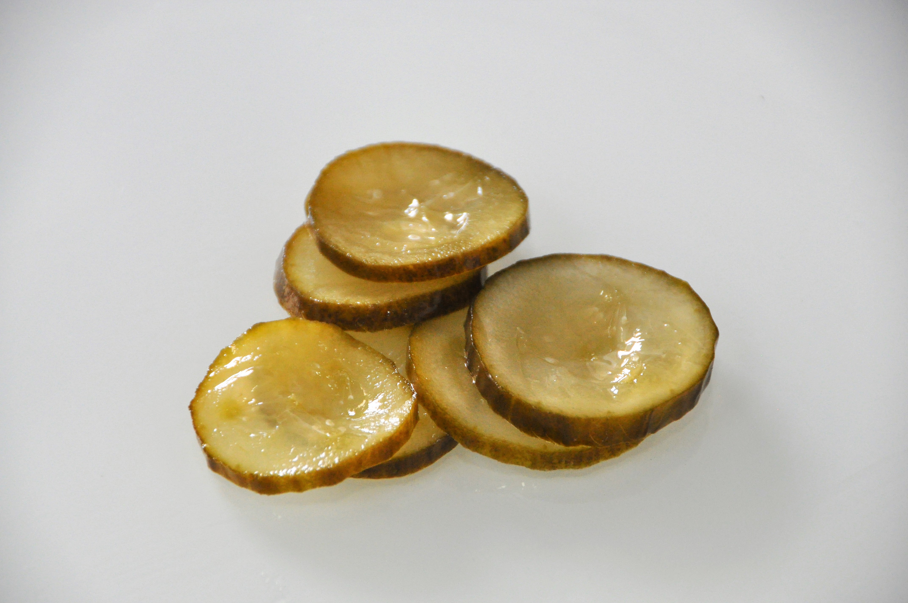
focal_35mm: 300
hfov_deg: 6.9
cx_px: 454
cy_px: 302
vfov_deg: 4.6
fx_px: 7557
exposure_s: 1/250
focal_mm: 200
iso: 1600
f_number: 5.6
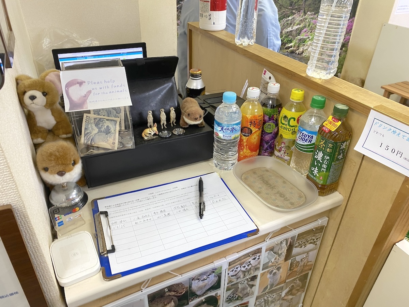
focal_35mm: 26
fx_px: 307
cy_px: 154
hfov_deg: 67.3
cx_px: 204
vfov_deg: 53.1
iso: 100
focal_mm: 4.25
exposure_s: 1/50
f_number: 1.8
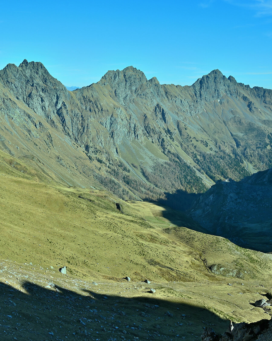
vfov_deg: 38.8
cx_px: 94
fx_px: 483
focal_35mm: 48
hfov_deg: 31.2
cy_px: 170
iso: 100
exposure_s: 1/250
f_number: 9
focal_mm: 34
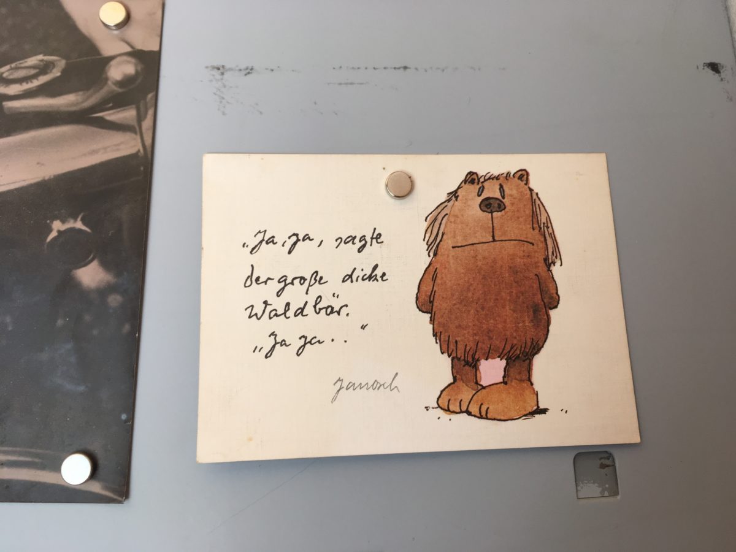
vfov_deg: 48.2
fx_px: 617
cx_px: 368
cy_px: 276
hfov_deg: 61.7
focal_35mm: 29
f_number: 2.2
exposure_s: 1/100
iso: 32
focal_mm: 4.15
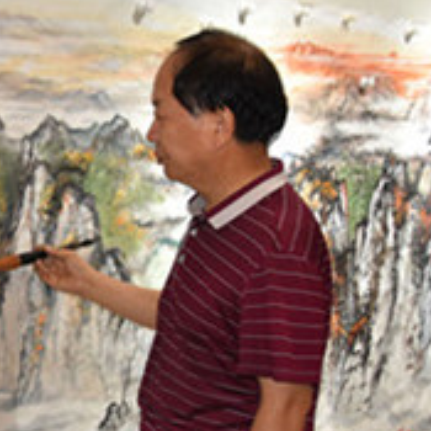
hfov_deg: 23.0
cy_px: 308
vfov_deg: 24.8
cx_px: -81
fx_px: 972
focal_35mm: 69
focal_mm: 22
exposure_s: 1/80
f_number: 4.5
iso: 800
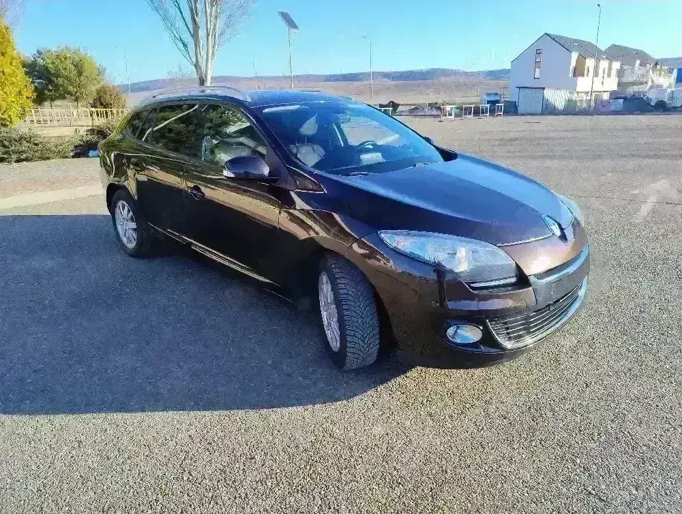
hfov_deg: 71.5
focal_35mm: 24
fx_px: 474
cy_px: 257
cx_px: 341
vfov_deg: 56.9
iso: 100
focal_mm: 5.56
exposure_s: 1/556
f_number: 1.8
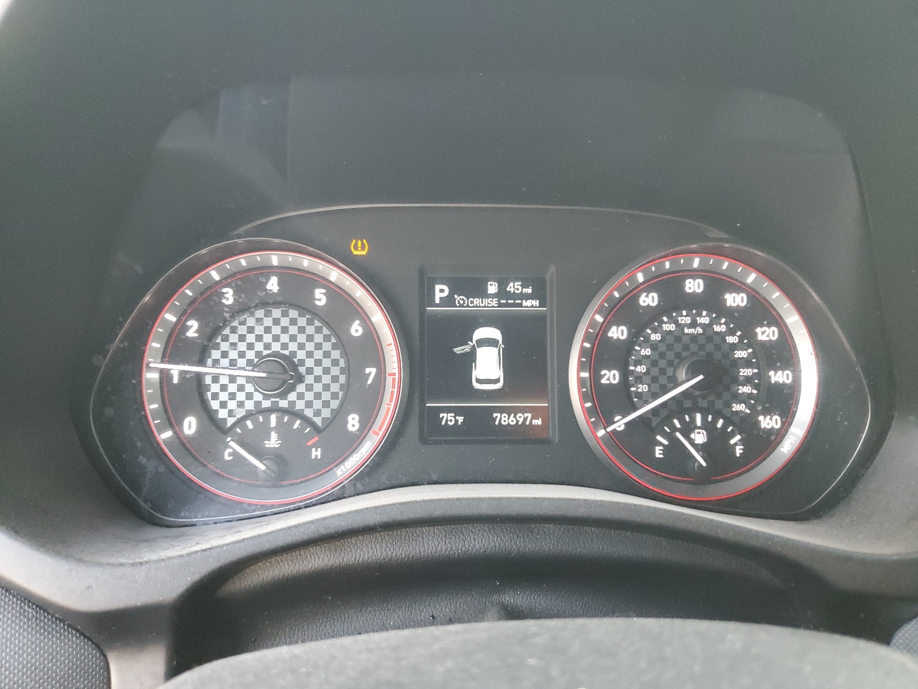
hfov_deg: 67.3
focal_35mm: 26
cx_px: 459
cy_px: 344
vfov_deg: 53.1
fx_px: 690
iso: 345
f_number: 1.5
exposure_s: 1/60.2
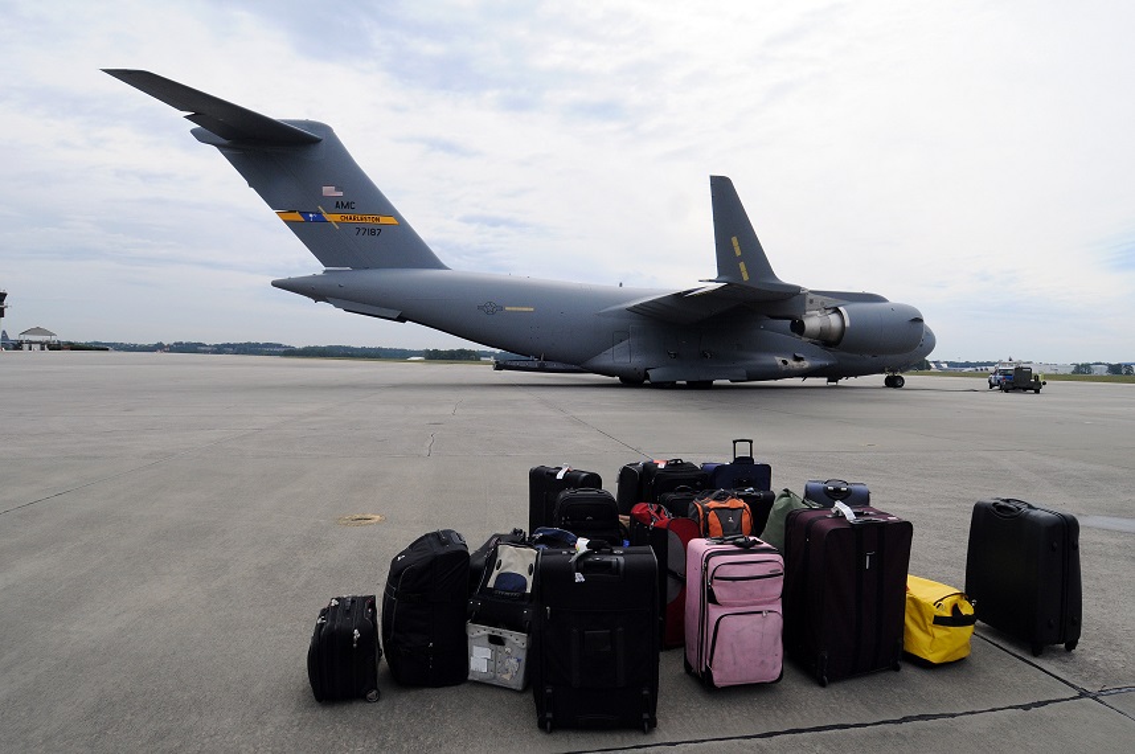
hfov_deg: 90.1
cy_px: 377
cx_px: 568
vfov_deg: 67.3
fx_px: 567
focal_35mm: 18
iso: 640
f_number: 13
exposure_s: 1/640
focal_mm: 12
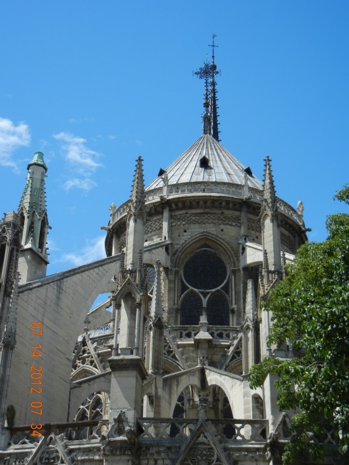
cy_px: 232
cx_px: 174
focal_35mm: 59
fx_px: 793
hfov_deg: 24.8
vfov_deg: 32.7
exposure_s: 1/1043
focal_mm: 10.6
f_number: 4
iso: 160
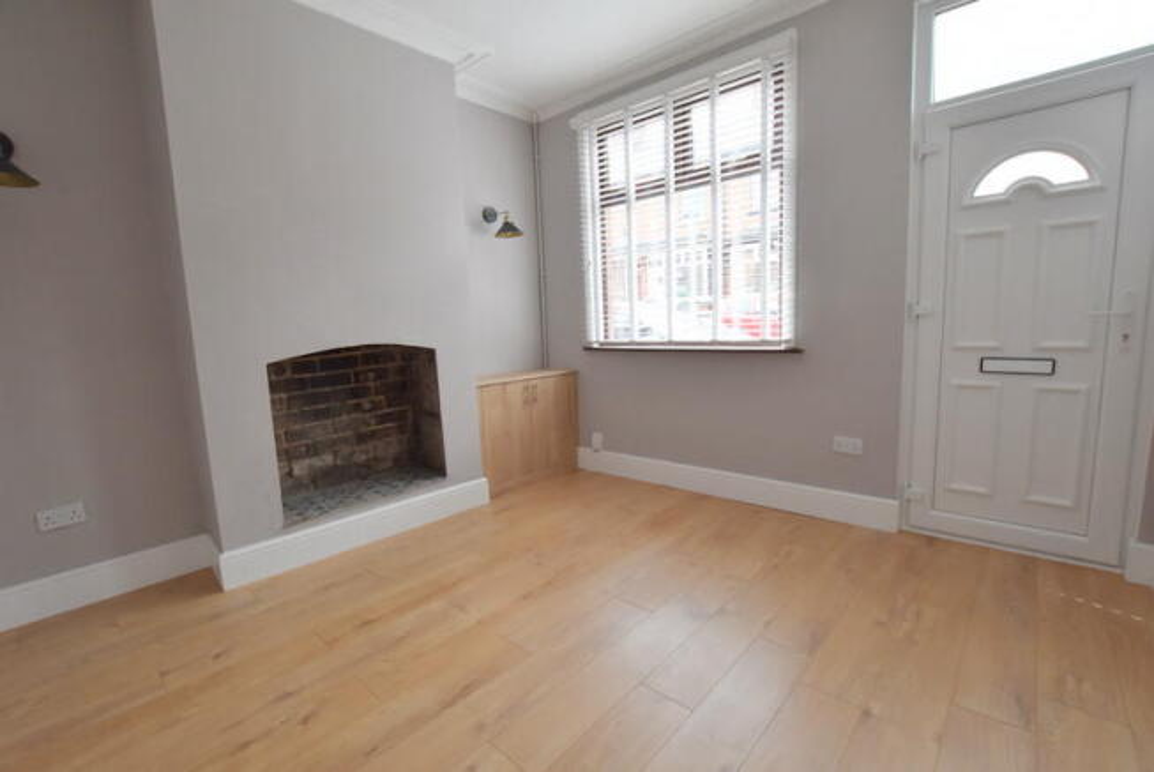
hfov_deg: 100.3
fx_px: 481
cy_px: 386
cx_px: 577
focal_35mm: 15
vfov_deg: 77.5
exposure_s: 1/125
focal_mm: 10
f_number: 5.6
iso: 800
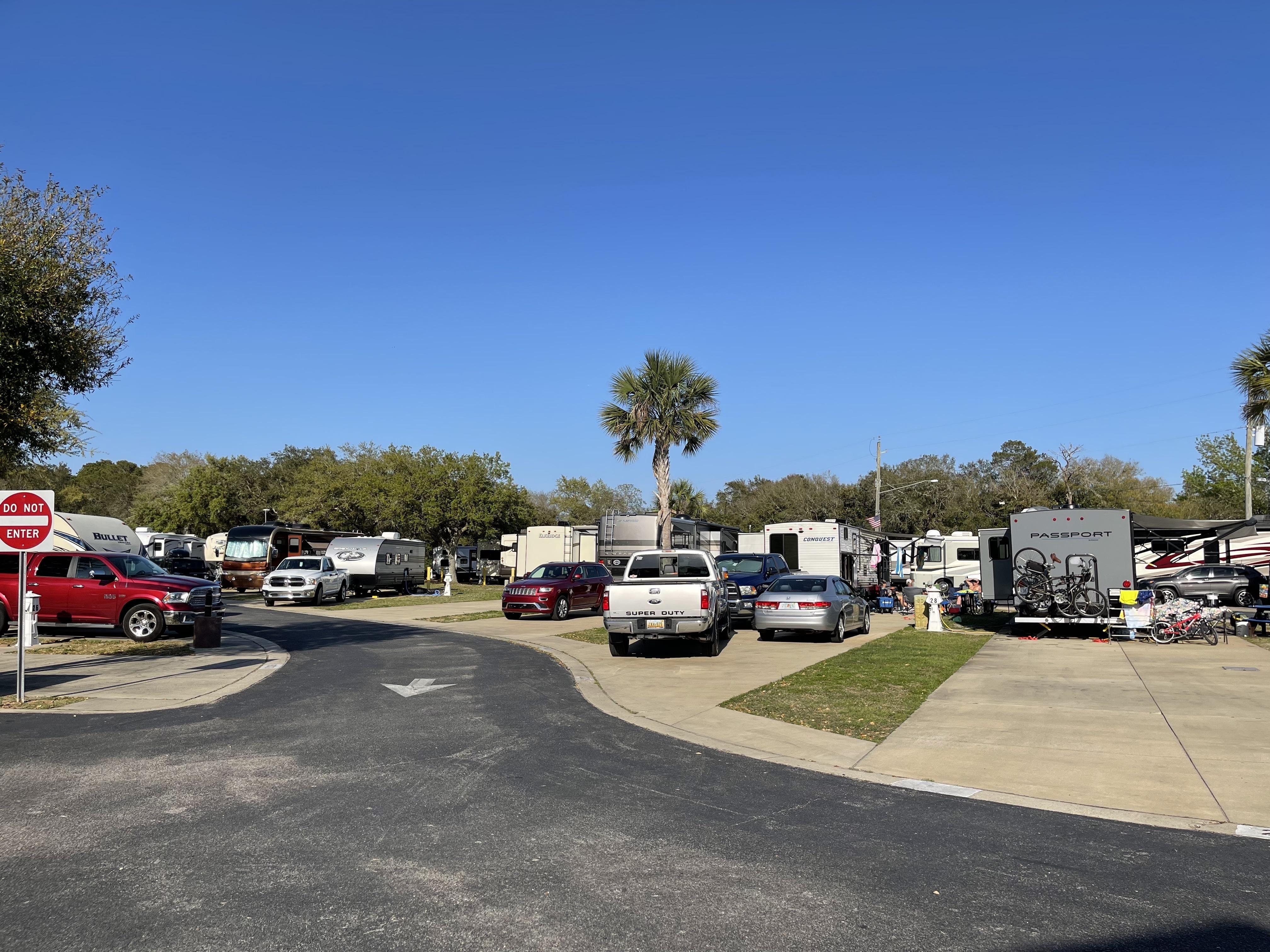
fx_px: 954
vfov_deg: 53.1
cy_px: 476
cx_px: 635
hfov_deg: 67.3
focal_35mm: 26
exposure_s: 1/4202
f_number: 1.6
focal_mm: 5.1
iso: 32
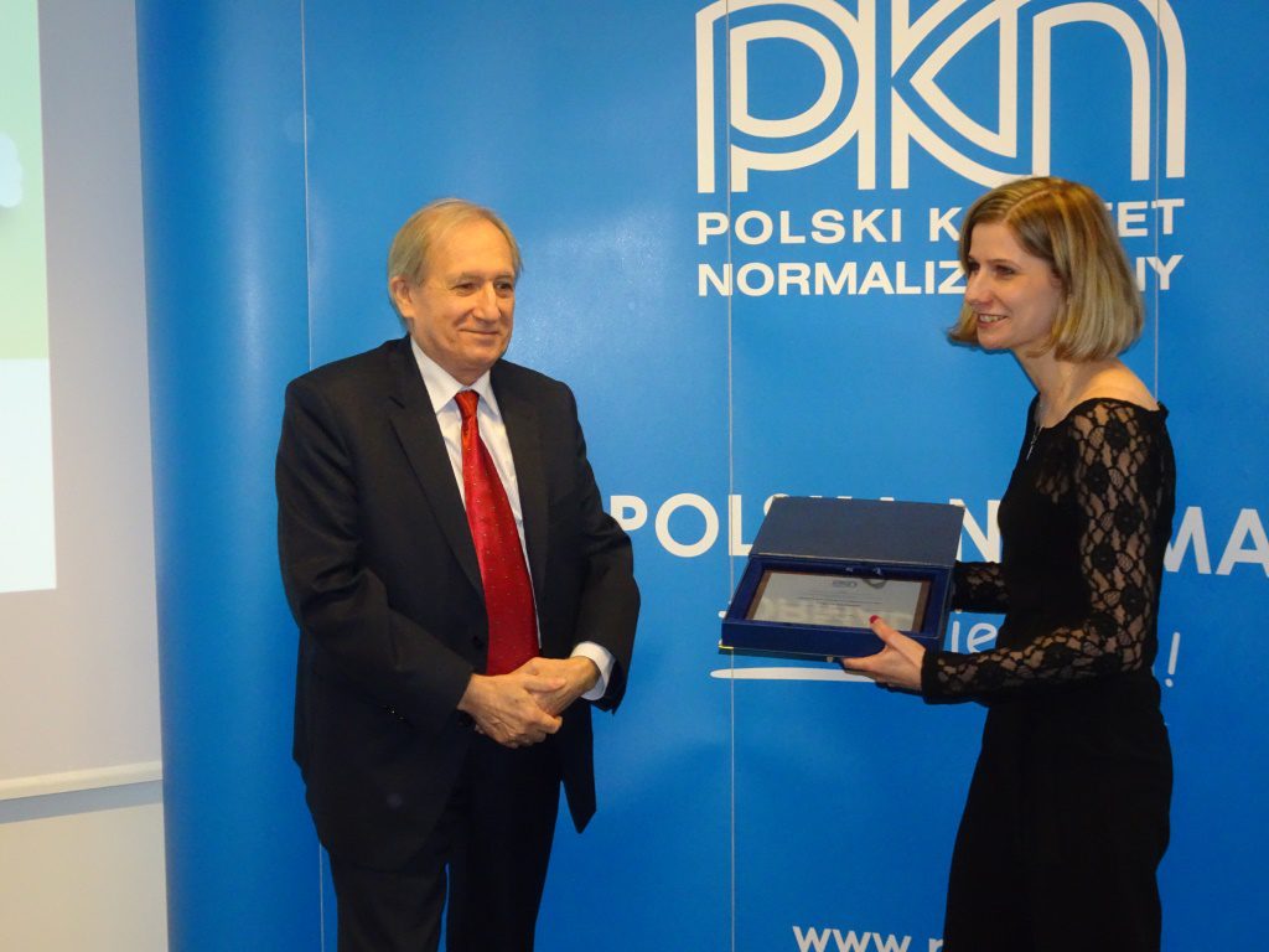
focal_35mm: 52
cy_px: 476
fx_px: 1906
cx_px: 634
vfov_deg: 28.0
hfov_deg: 36.8
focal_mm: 8.84
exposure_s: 1/60
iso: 800
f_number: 4.5
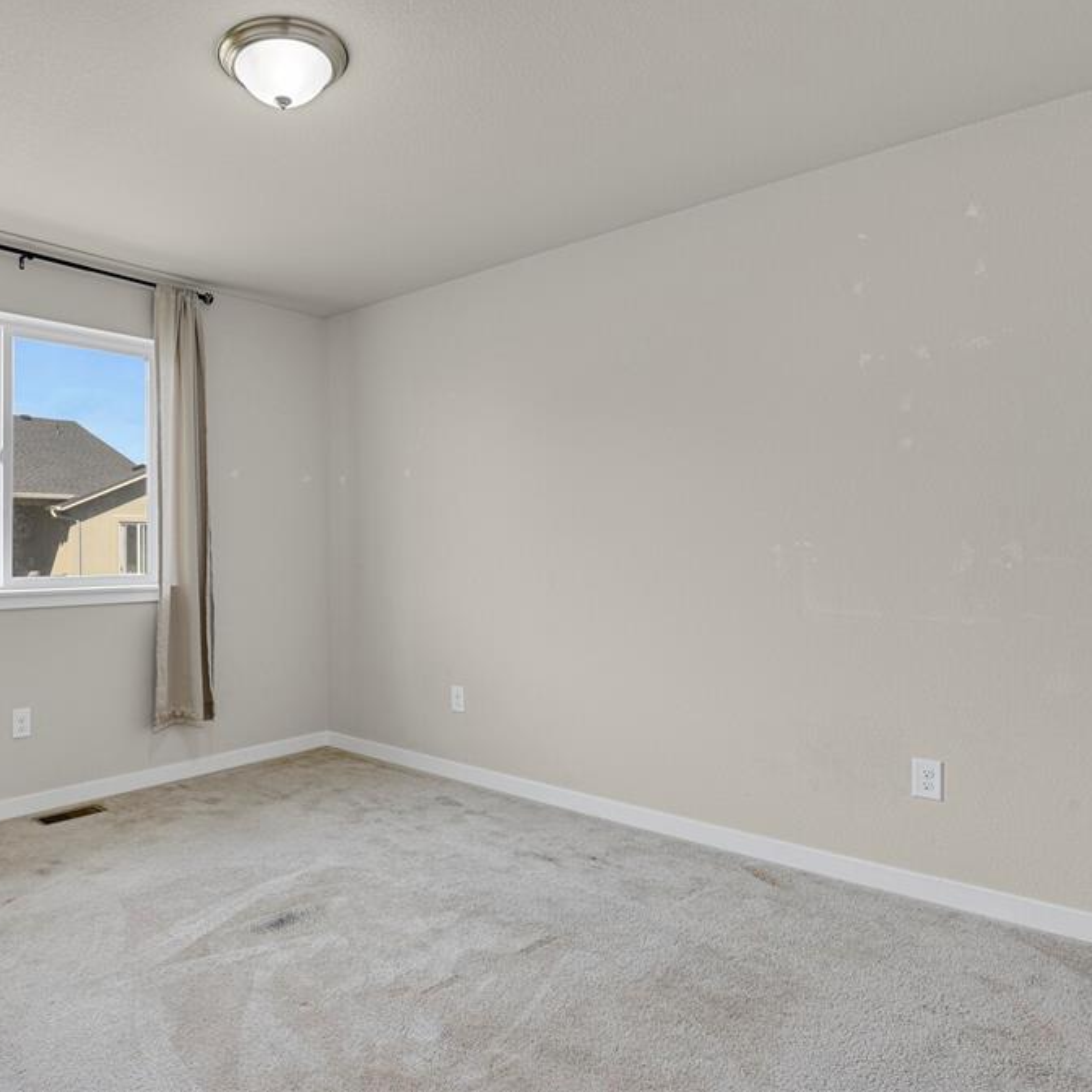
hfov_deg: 67.7
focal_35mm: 22
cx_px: 364
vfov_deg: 69.6
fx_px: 785
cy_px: 540
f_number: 8
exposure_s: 1/1.25
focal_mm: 17
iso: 250
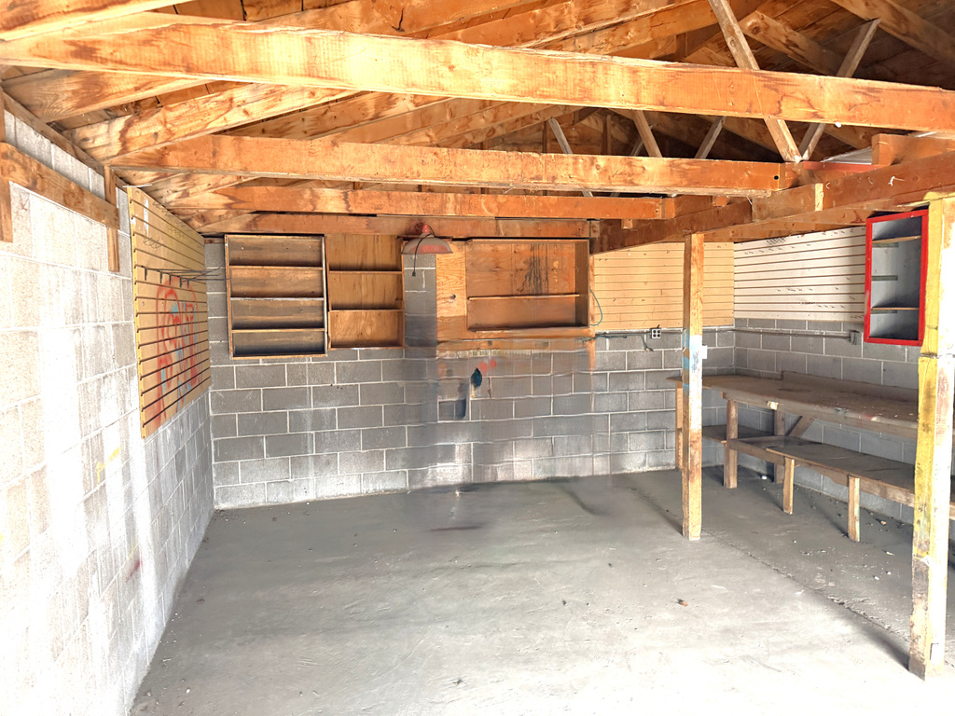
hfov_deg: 71.6
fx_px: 662
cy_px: 358
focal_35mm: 24
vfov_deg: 56.8
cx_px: 478
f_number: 1.78
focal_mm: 6.76
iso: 320
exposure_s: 1/60
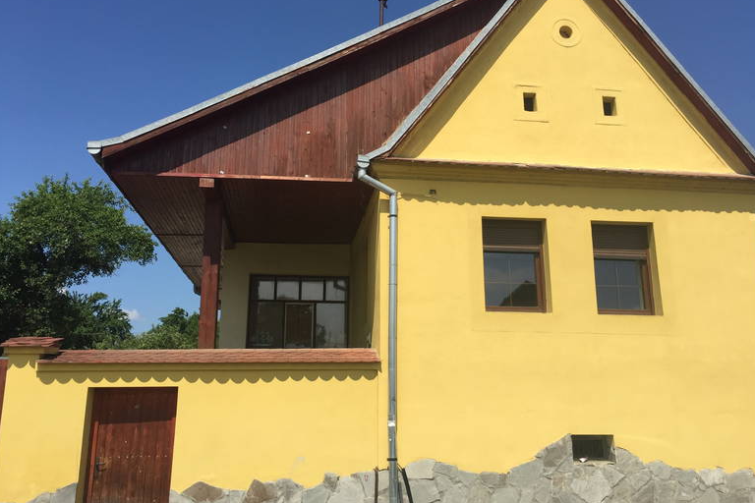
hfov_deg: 60.3
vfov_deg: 42.3
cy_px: 252
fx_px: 650
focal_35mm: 31
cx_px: 382
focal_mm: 4.15
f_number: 2.2
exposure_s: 1/2326
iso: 32
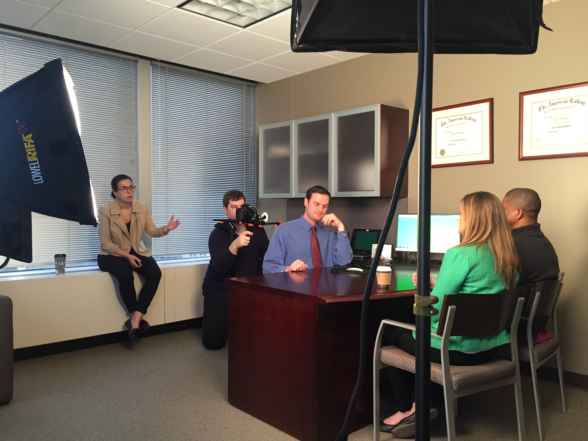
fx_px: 493
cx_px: 294
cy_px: 220
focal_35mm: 29
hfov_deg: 61.7
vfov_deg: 48.2
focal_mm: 4.15
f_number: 2.2
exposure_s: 1/30
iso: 125
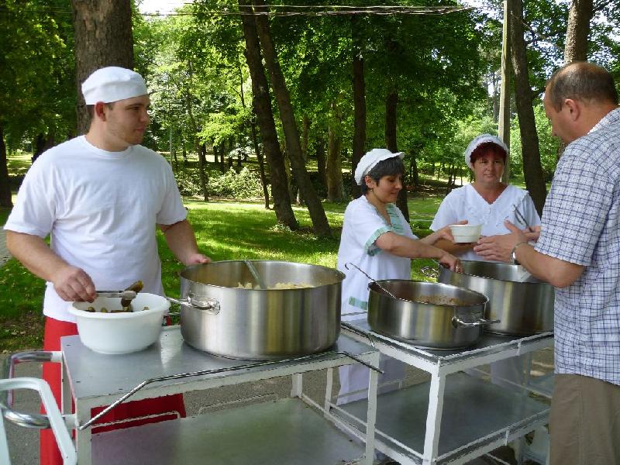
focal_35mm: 28
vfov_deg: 49.7
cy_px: 232
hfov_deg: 63.4
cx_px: 310
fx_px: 502
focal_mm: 5
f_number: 2.8
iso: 80
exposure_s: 1/125
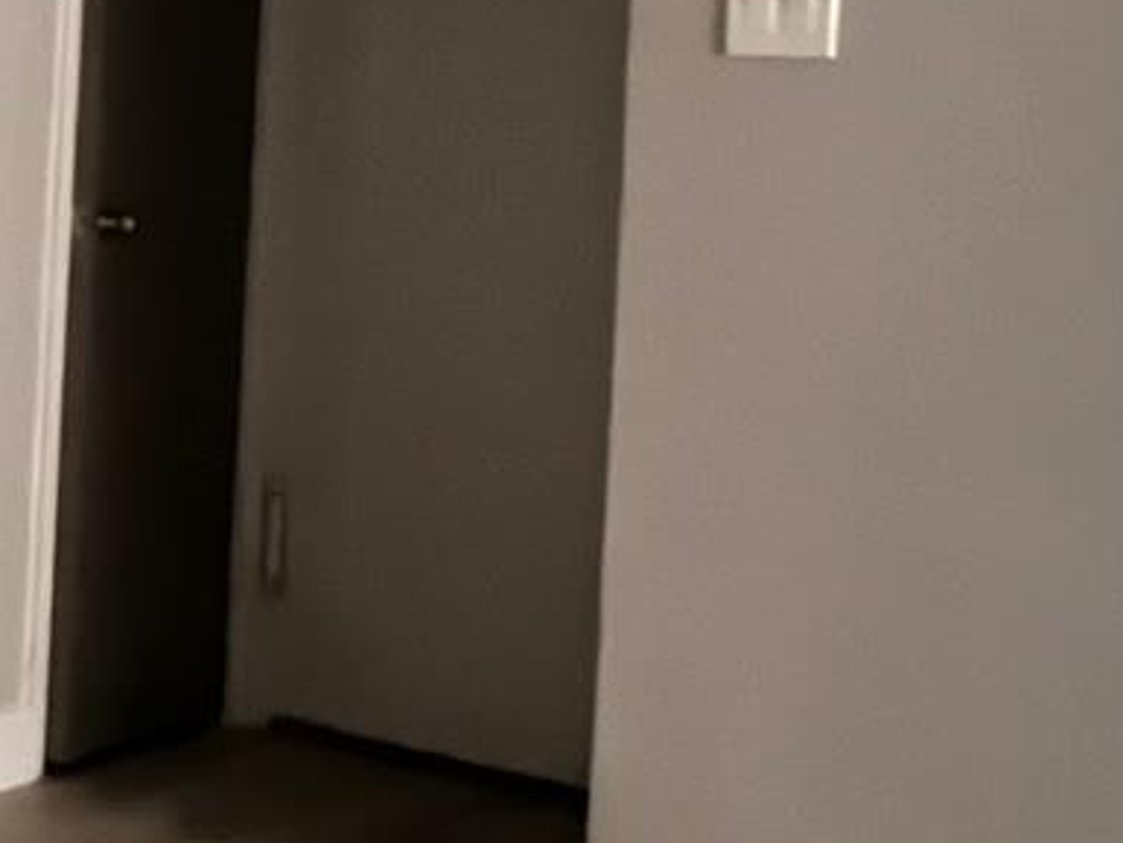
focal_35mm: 68
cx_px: -522
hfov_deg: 23.4
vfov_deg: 21.2
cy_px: 111
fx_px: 2207
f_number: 1.8
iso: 2500
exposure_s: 1/15
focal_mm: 1.57
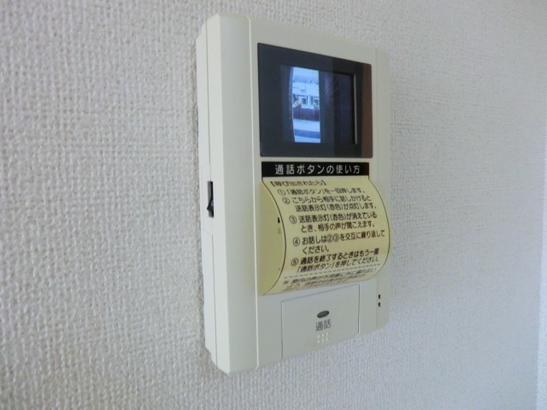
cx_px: 274
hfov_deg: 71.6
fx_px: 379
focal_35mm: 24
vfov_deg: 56.8
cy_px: 205
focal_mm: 4.3
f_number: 3.2
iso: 320
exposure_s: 1/60
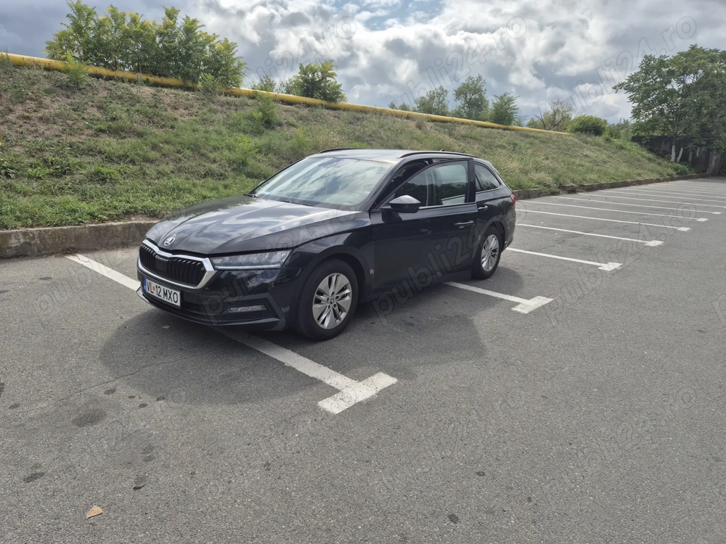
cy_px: 272
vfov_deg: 58.9
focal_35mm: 23
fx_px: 482
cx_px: 363
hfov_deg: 73.9
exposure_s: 1/2904
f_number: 1.8
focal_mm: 5.4
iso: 25
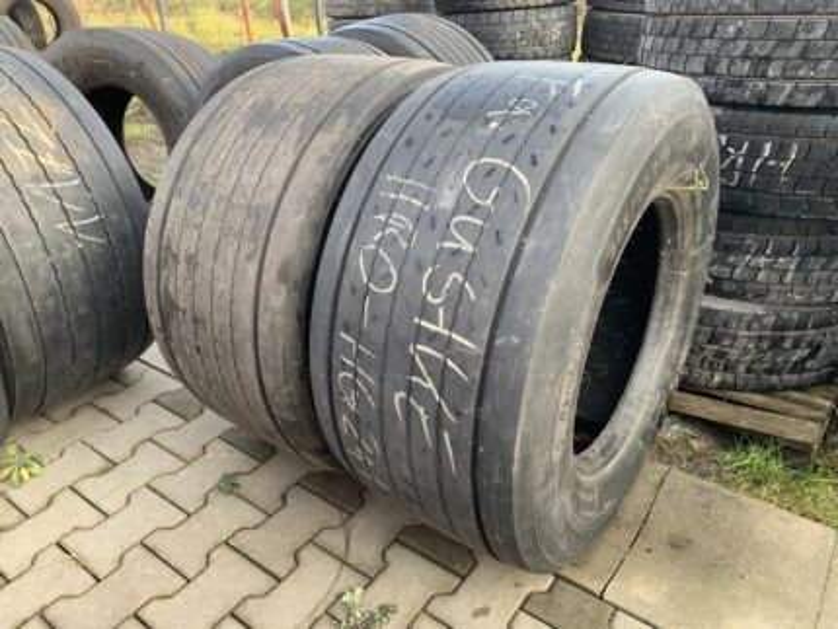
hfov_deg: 67.3
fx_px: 630
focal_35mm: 26
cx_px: 419
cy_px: 314
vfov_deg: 53.1
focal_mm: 4.25
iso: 50
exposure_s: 1/122
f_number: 1.8
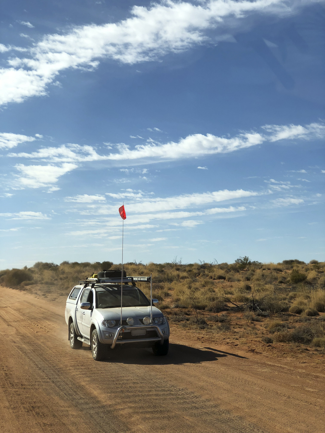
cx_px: 162
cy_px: 216
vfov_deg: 33.8
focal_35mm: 57
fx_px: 714
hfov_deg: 25.7
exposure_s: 1/1200
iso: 20
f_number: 2.8
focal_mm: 6.6
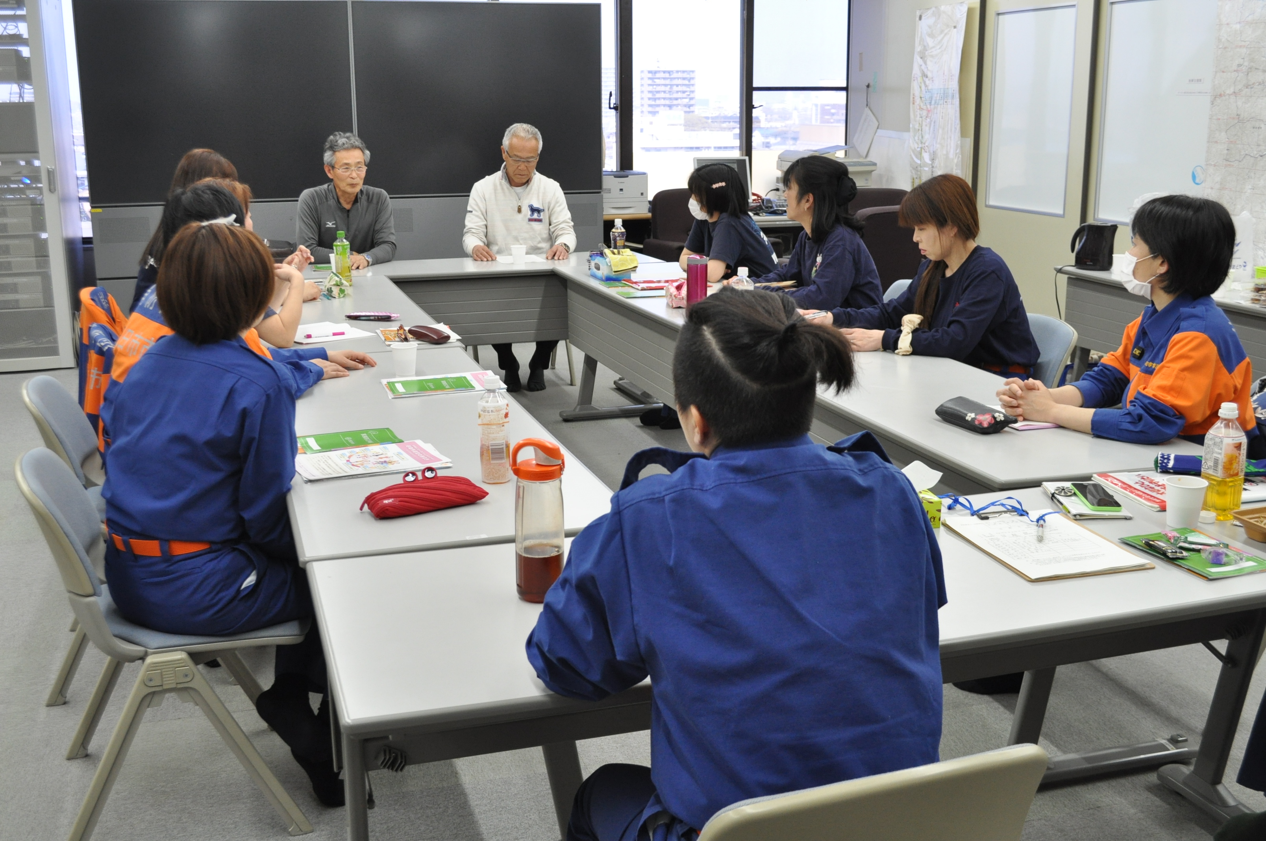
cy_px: 420
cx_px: 633
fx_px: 1264
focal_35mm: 36
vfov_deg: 36.8
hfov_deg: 53.2
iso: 800
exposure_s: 1/100
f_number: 5.6
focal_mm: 24
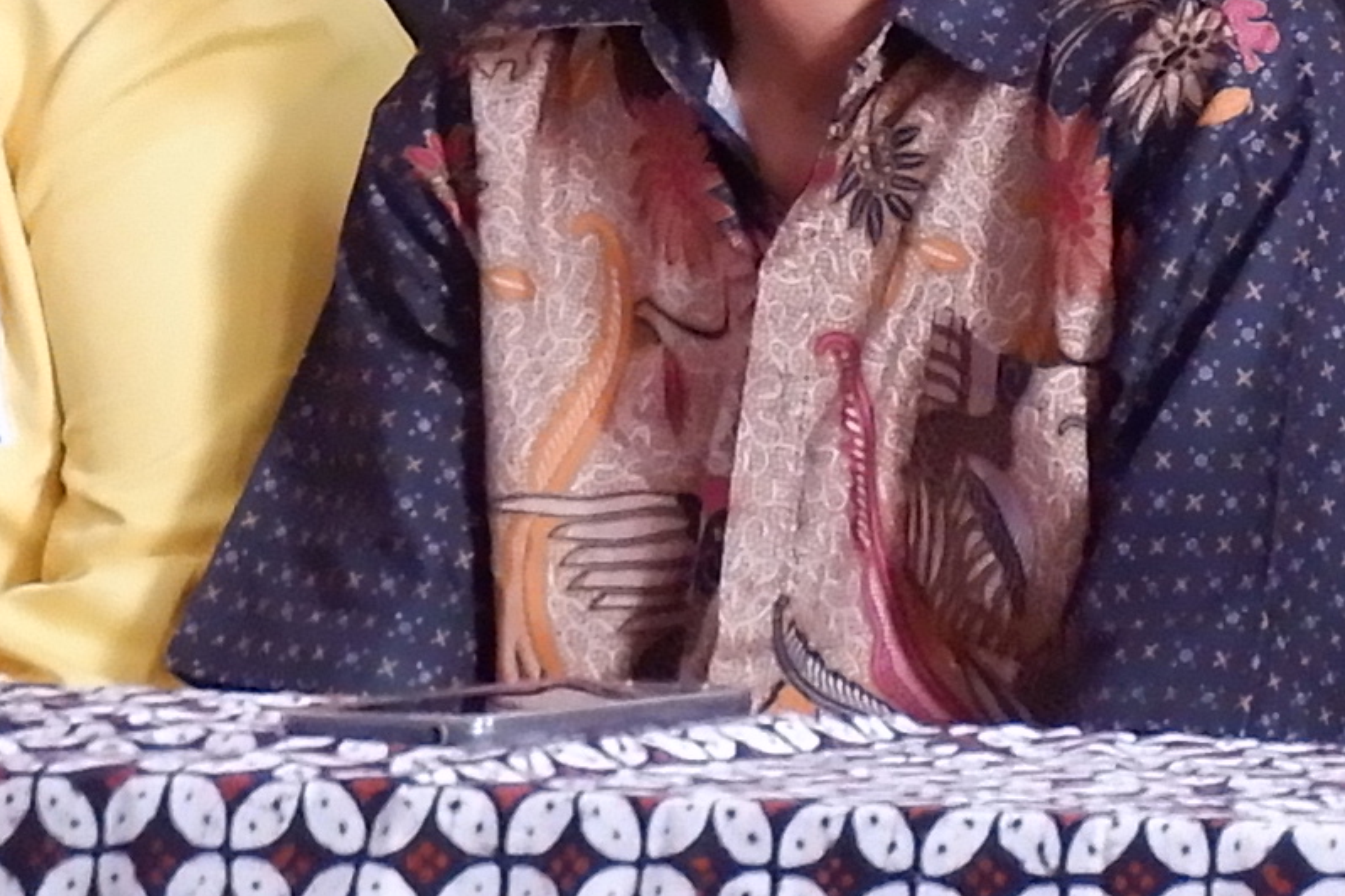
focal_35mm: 270
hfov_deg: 7.5
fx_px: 10087
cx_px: 1982
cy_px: 111
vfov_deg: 5.1
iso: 2500
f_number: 4.7
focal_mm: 29.5
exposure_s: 1/60
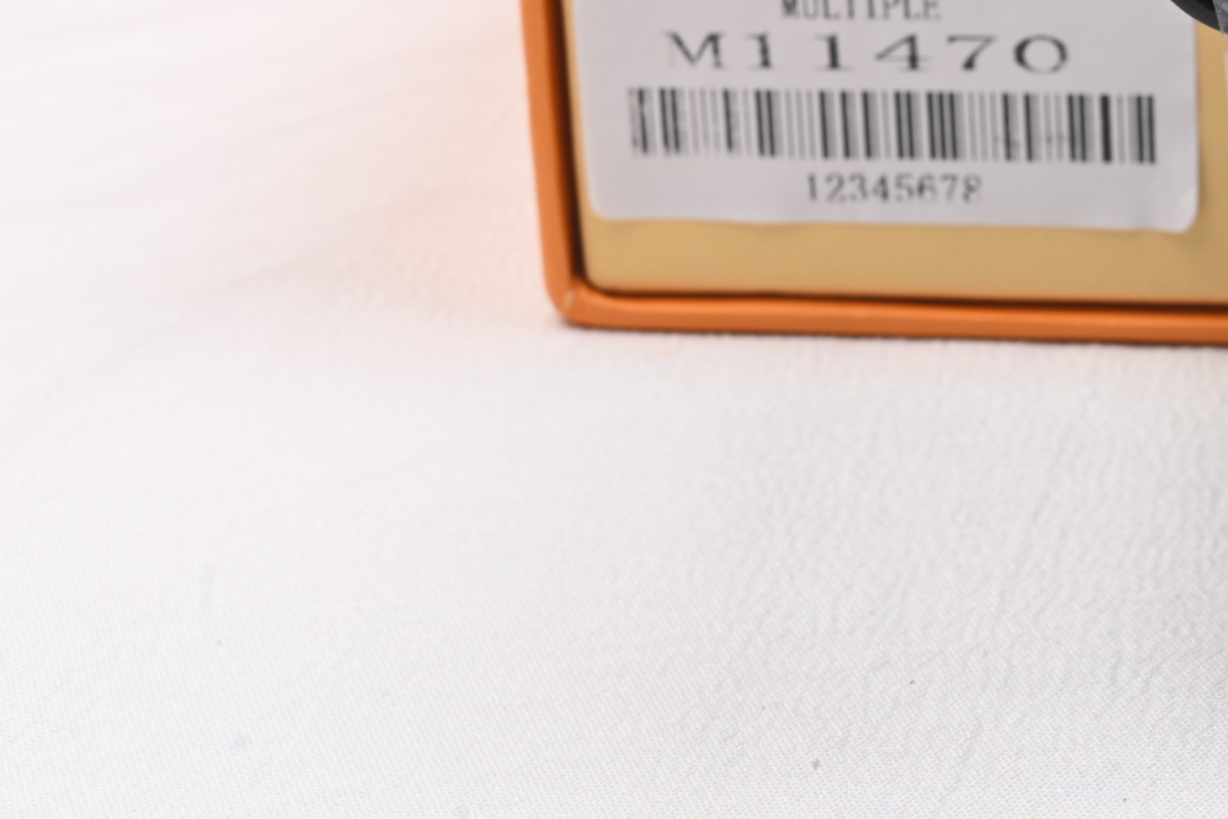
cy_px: -156
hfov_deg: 17.8
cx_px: 1359
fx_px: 3787
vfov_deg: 12.1
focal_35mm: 111
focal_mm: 40
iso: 100
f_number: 16
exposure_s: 1/2
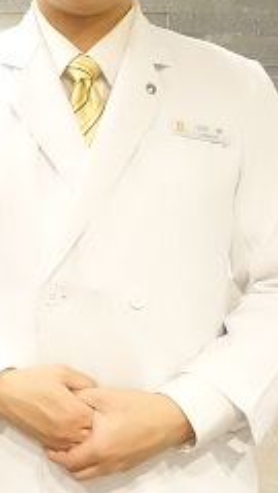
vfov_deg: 27.6
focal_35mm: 76
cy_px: 150
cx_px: -189
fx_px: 996
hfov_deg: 14.4
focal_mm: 10.51
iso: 3200
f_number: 7.1
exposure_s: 1/15
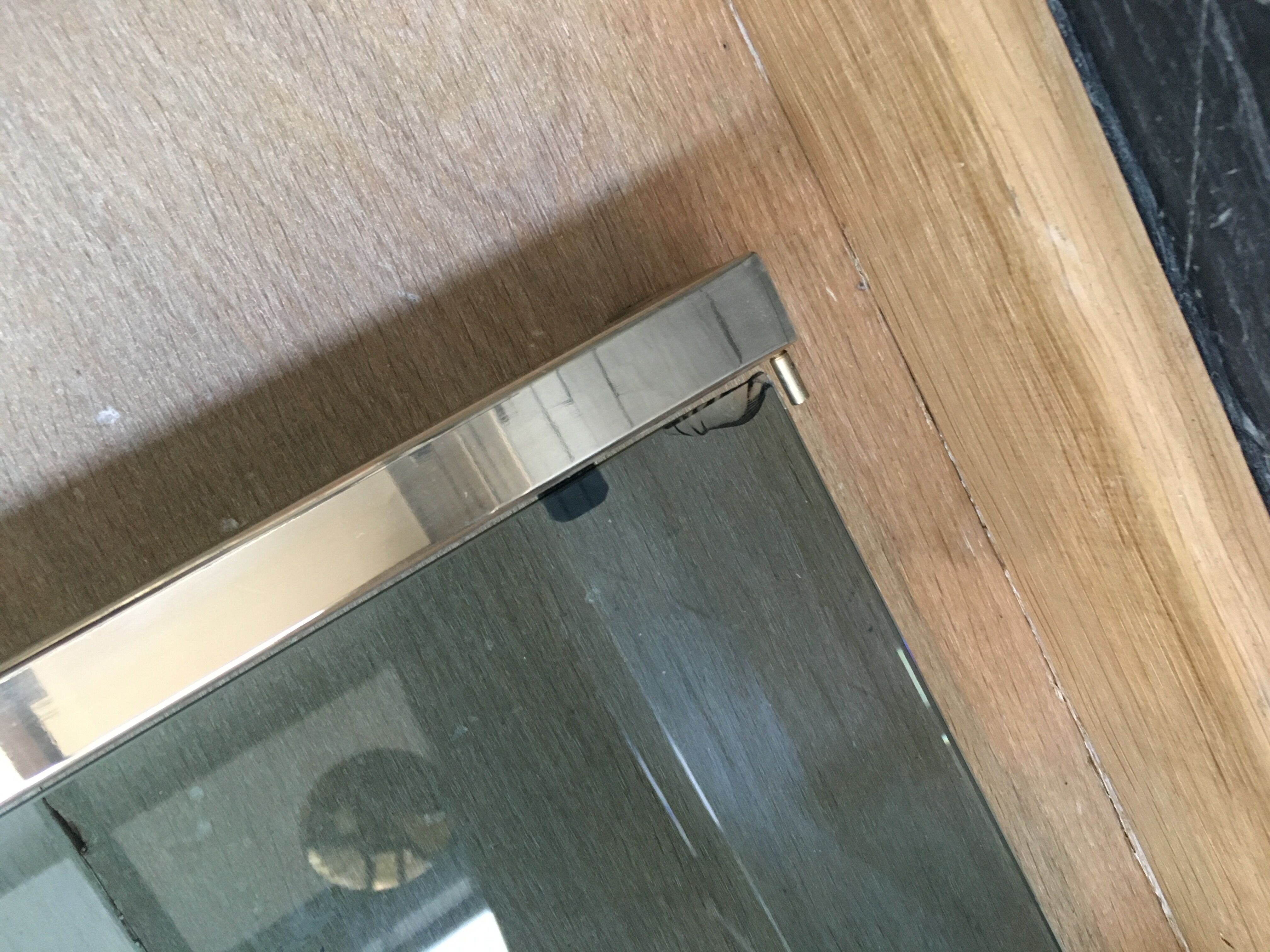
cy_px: 476
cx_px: 635
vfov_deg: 48.2
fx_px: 1064
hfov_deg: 61.7
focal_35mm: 29
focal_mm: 4.15
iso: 200
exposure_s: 1/20
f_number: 2.2
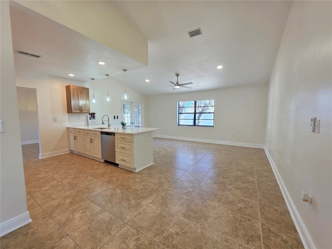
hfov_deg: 106.2
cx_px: 166
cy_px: 124
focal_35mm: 13
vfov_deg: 89.9
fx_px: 125
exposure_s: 1/120
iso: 100
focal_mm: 2.2
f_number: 1.9
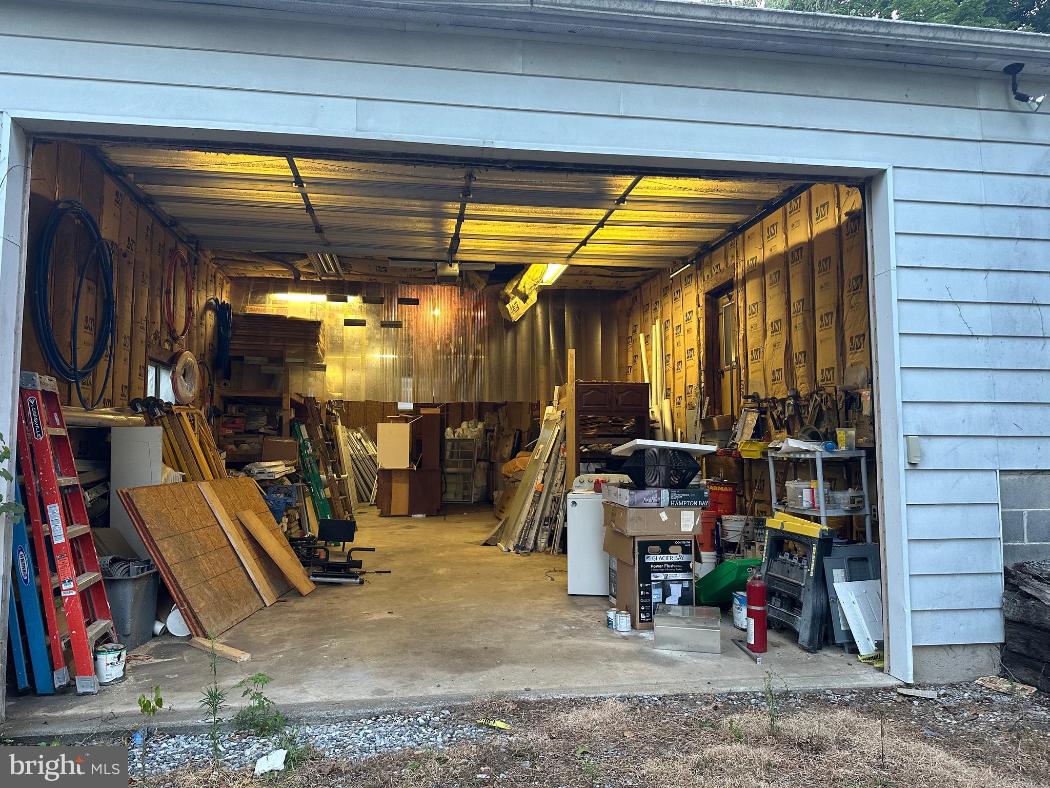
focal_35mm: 24
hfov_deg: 71.6
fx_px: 728
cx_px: 525
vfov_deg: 56.8
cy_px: 394
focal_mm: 6.86
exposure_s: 1/60
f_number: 1.78
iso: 160
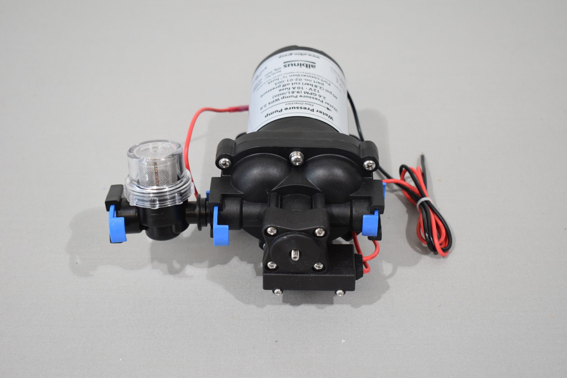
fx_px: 898
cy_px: 189
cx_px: 284
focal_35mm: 57
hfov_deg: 35.1
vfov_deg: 23.8
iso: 800
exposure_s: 1/125
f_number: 4.8
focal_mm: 38
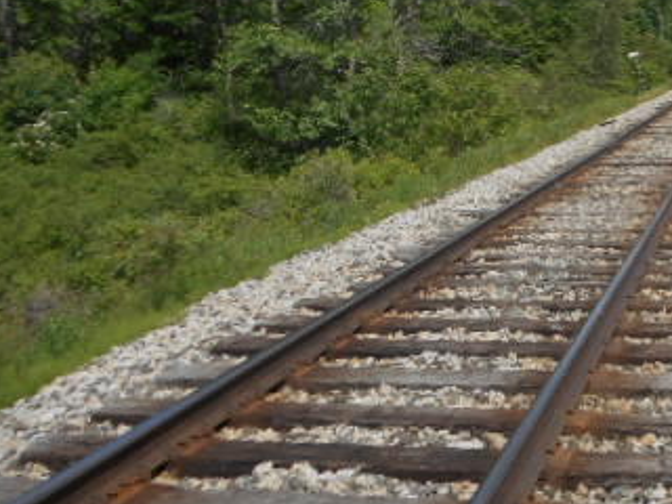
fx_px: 971
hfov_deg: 35.6
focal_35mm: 50
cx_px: 622
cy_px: 74
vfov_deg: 28.2
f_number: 3.7
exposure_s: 1/800
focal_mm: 4.5
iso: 80
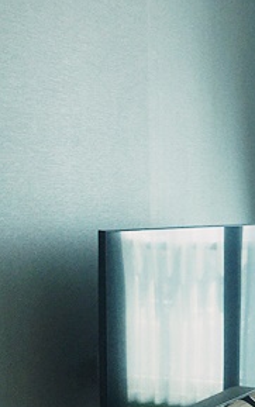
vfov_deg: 23.8
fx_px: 944
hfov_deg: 15.0
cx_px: 276
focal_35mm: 85
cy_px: 352
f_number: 2.2
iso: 25
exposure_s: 1/148
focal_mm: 4.15
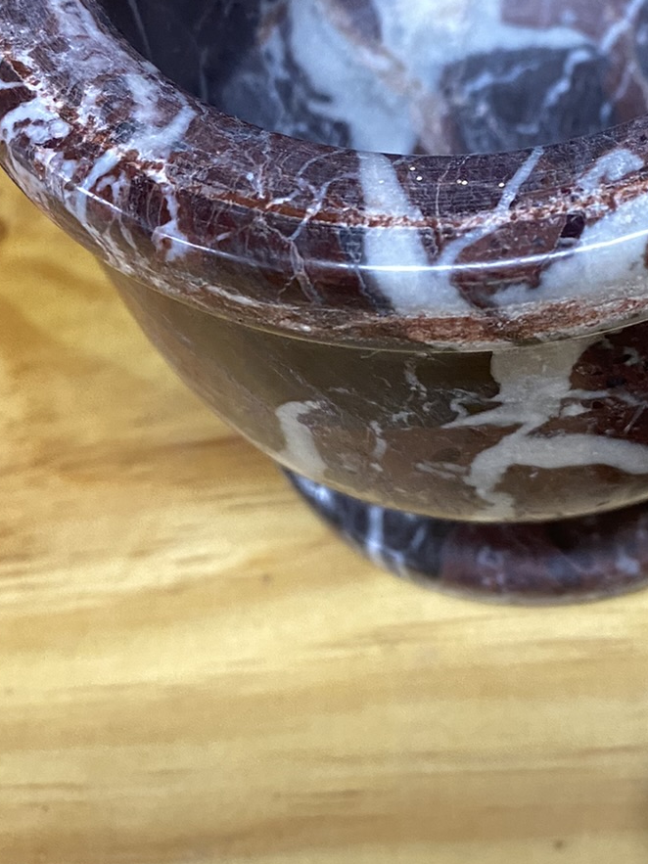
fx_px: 1448
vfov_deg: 32.8
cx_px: 580
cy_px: 249
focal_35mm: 58
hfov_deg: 24.5
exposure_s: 1/60
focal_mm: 4.25
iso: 200
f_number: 1.8
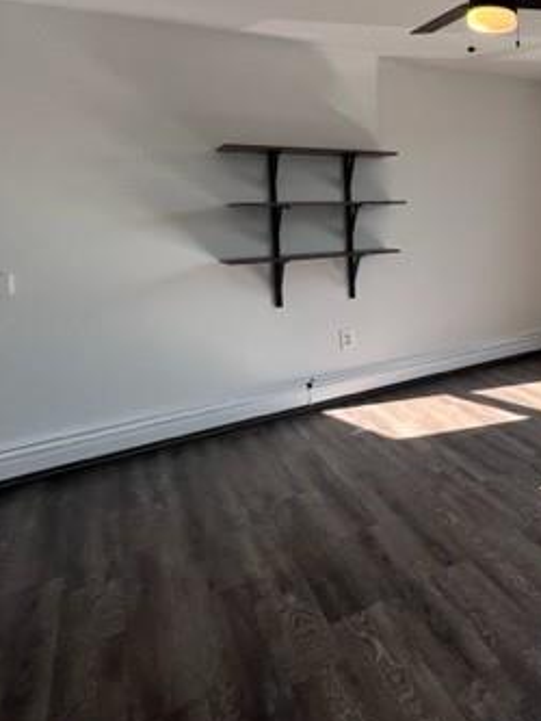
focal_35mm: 25
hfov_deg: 42.4
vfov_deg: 67.2
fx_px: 521
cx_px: 604
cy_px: 232
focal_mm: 1.57
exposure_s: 1/218
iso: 32
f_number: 1.8
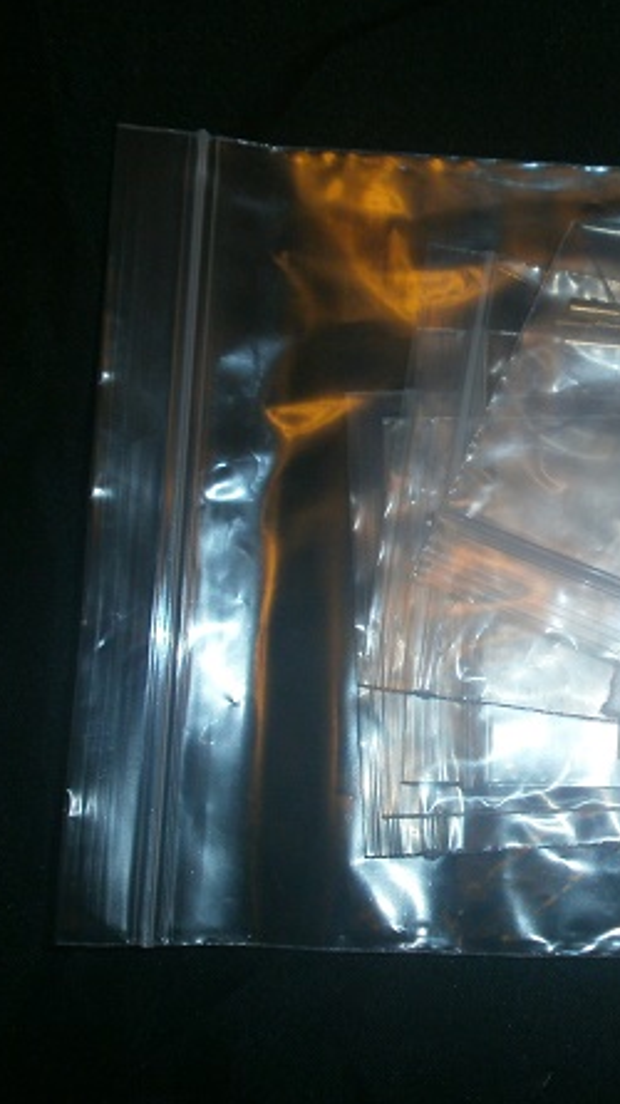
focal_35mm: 47
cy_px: 551
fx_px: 1375
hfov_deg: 24.5
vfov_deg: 43.7
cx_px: 593
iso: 125
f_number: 3.1
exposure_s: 1/30
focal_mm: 5.8
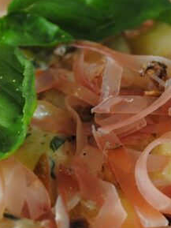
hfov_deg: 14.0
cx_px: 70
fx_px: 698
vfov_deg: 18.5
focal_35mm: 106
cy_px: 153
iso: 400
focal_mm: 36
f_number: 5
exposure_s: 1/40
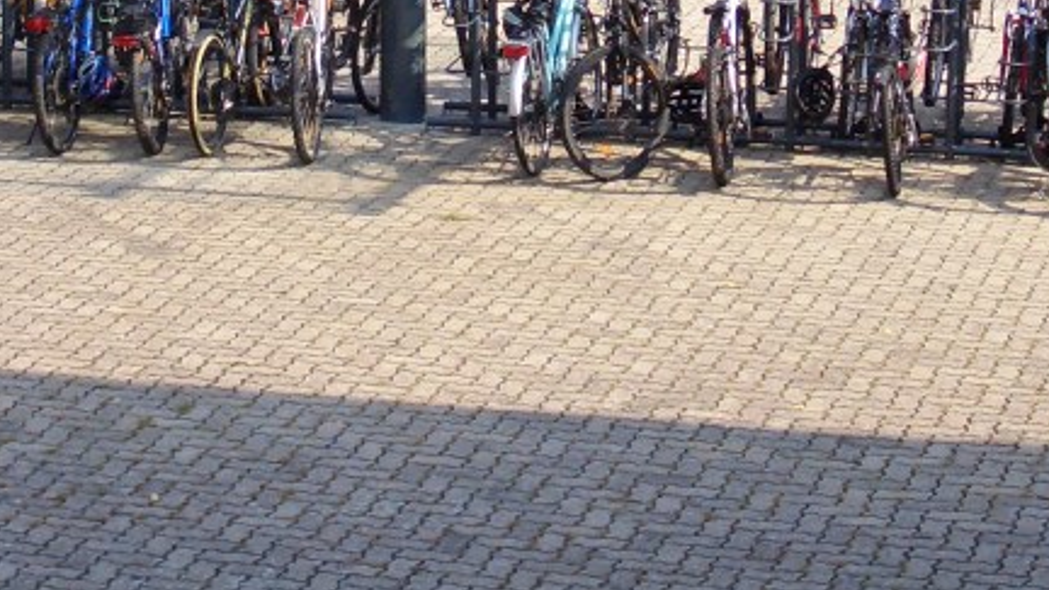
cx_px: 415
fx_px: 4450
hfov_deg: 13.4
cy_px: -333
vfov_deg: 7.4
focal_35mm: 160
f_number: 3.5
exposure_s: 1/320
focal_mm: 10.2
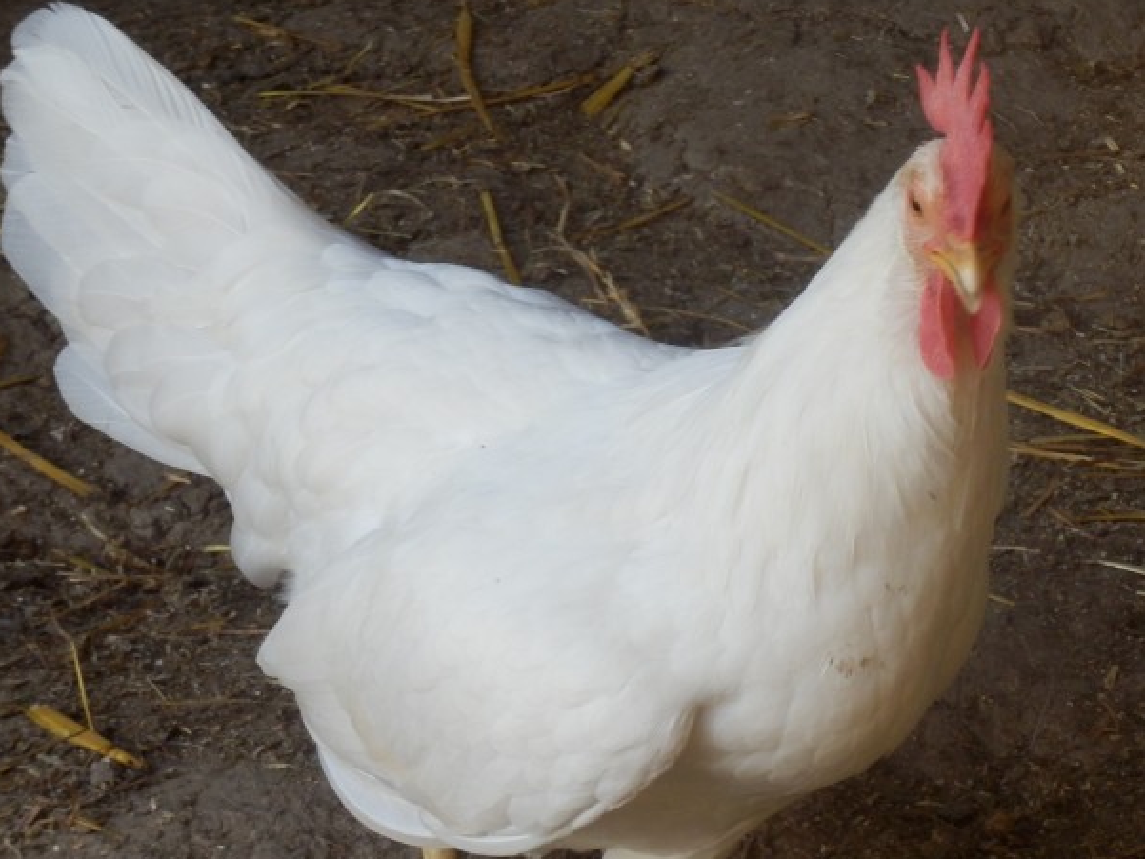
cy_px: 501
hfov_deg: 8.2
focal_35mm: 241
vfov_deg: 6.2
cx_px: 680
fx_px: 7973
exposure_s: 1/100
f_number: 5.9
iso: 200
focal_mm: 32
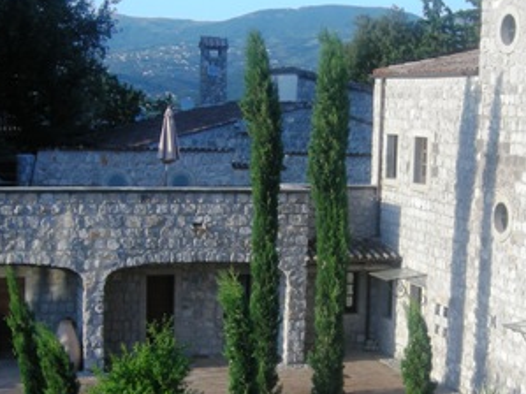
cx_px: 315
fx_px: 1170
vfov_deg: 19.0
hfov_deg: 25.3
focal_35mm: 77
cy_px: 283
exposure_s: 1/172
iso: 64
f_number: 4.3
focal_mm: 7.5
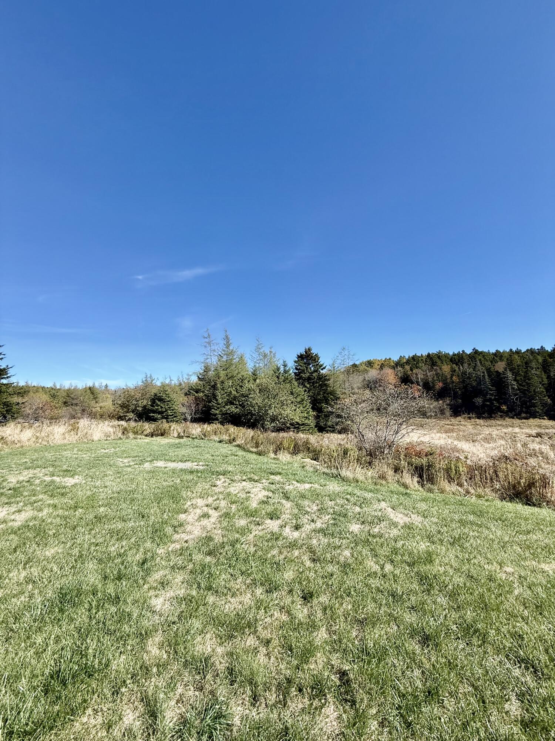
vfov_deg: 102.1
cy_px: 370
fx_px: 299
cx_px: 278
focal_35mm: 14
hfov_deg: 85.7
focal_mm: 2.22
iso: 50
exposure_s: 1/1368
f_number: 2.2
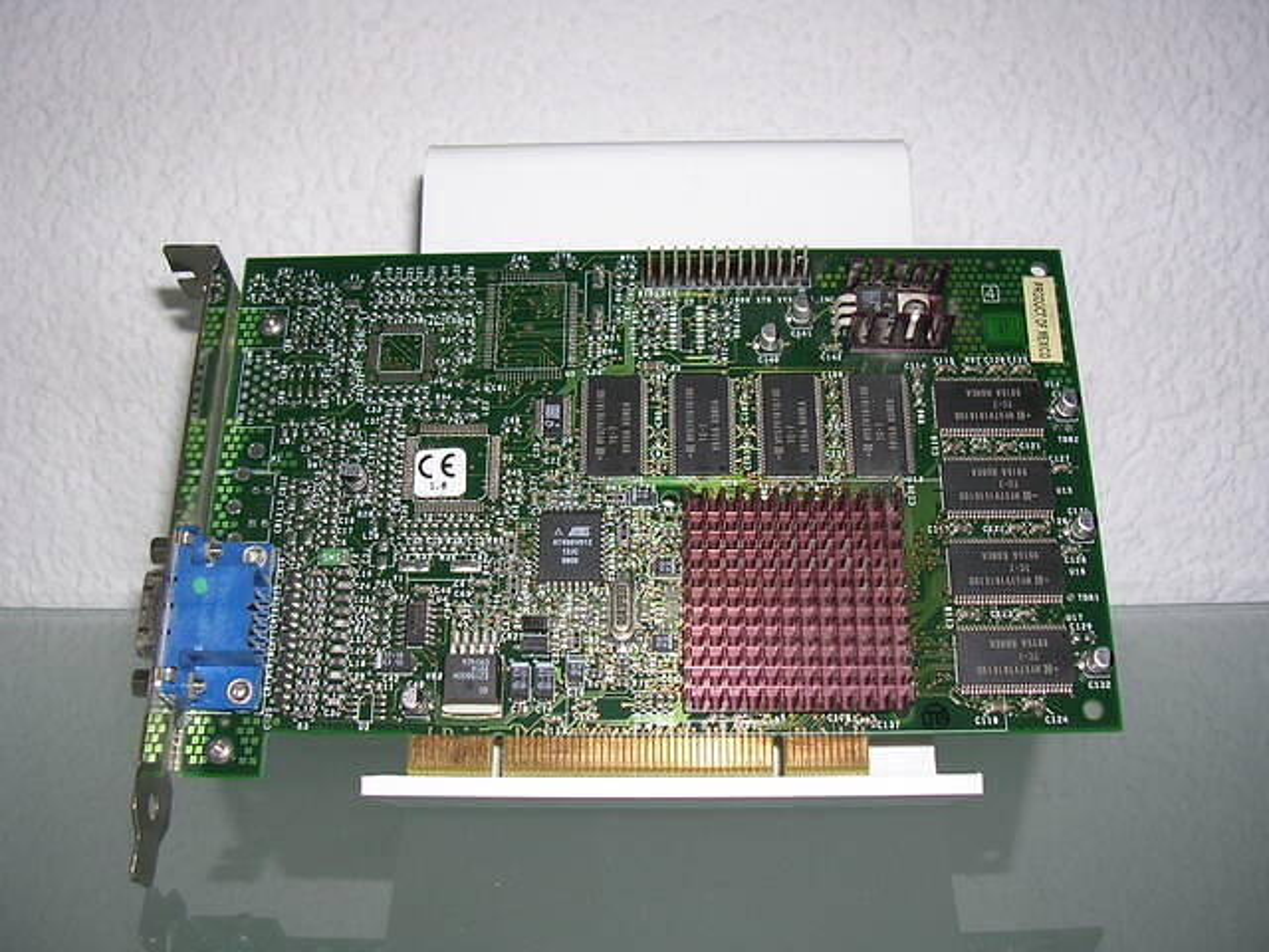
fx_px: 1393
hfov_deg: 49.0
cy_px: 476
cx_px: 634
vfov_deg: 37.7
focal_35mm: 38
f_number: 2.8
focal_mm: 5.8
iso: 50
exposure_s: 1/60.1
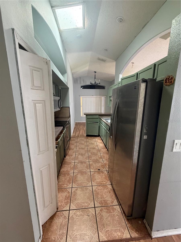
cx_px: 90
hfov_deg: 85.7
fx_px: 98
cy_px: 121
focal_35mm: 14
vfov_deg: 102.1
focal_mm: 2.22
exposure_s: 1/60
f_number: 2.2
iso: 500
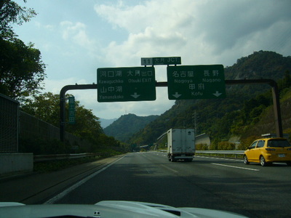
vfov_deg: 40.7
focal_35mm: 35
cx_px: 146
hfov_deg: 52.6
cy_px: 109
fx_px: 294
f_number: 5.6
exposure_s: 1/800
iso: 80
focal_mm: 5.8
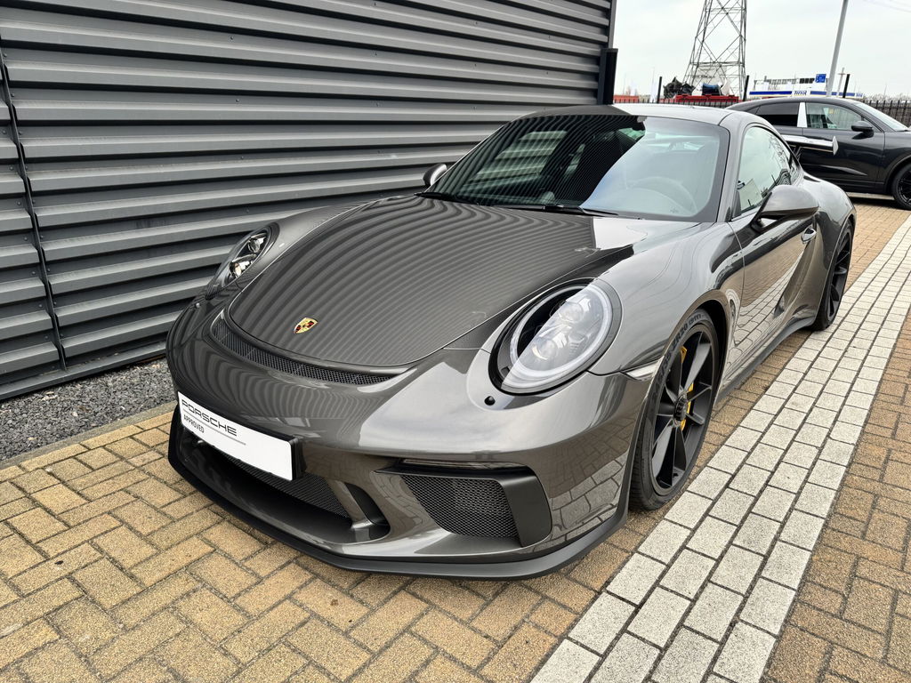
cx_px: 456
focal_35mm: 24
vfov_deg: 56.8
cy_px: 342
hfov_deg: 71.6
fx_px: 632
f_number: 1.78
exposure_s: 1/448
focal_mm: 6.76
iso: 80
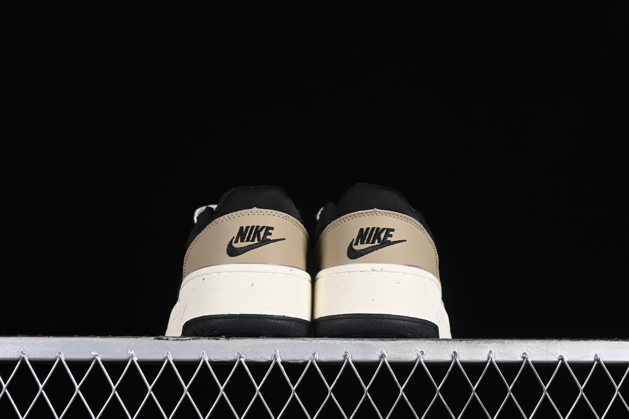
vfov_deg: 18.2
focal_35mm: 75
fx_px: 1310
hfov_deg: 27.0
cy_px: 210
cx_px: 314
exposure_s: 1/60
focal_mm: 50
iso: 160
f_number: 7.1
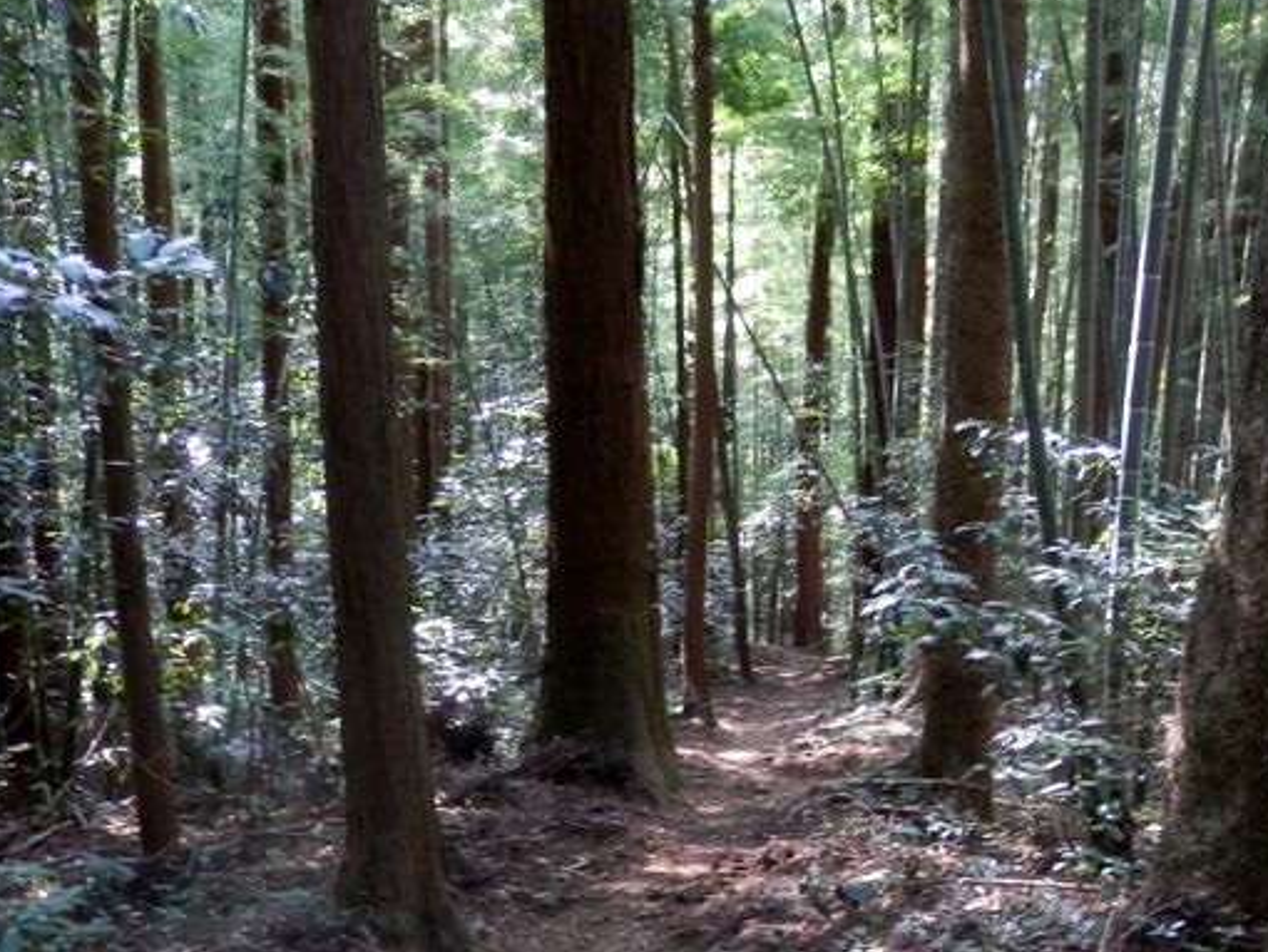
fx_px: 2126
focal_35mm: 58
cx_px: 783
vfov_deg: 25.1
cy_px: 626
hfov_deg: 33.1
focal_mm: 6.6
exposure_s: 1/10
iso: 200
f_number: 3.6
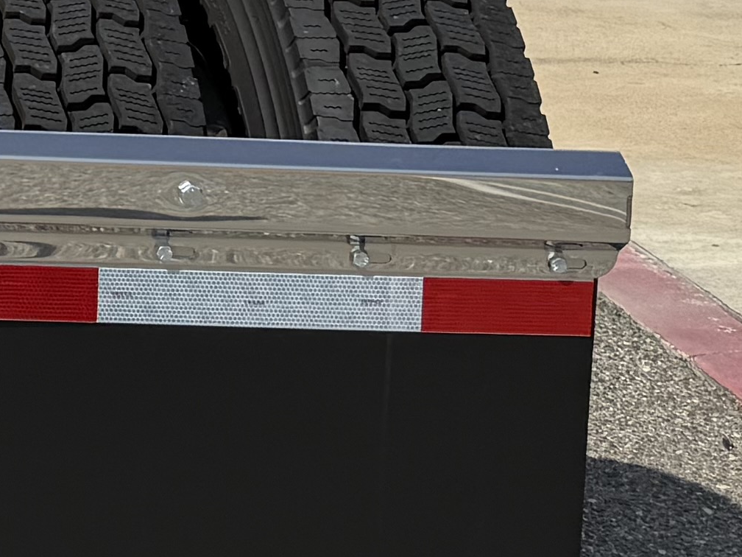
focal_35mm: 136
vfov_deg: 10.2
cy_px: -475
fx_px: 2915
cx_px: -710
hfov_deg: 12.8
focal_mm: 6.76
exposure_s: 1/6711
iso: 80
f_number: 1.78
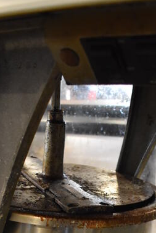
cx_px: 57
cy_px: 265
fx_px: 422
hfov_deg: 20.9
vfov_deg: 27.8
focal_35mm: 65
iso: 2200
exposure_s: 1/125
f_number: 3.5
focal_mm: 18
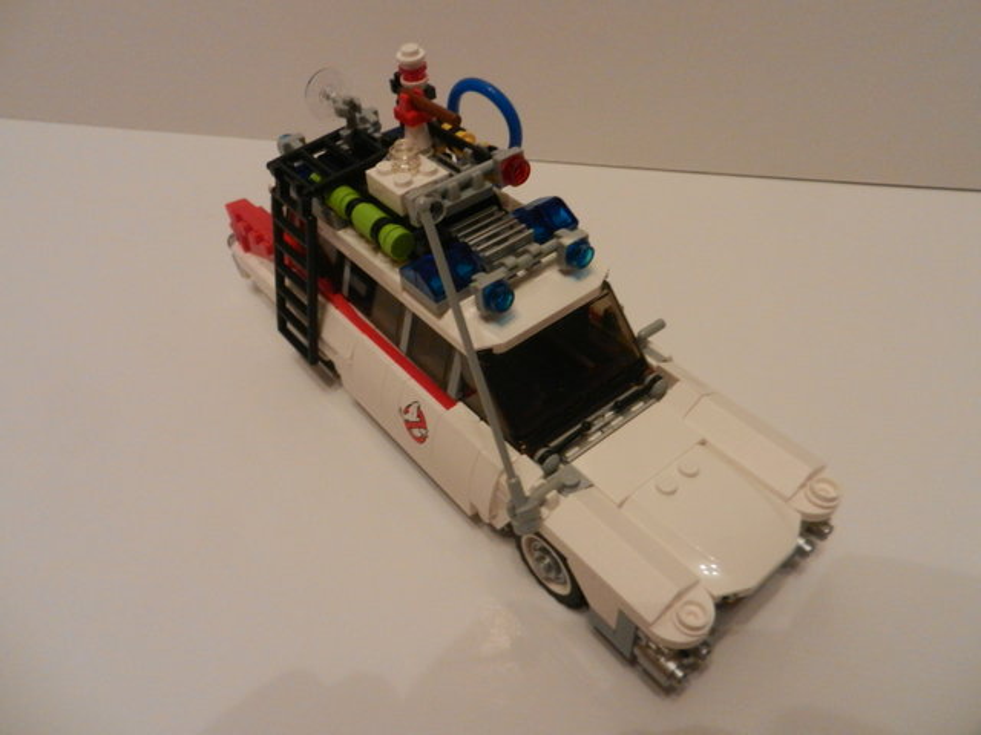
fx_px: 708
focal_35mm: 25
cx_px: 490
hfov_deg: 69.4
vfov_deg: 54.9
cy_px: 368
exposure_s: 1/25
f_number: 3.5
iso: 640
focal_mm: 4.5
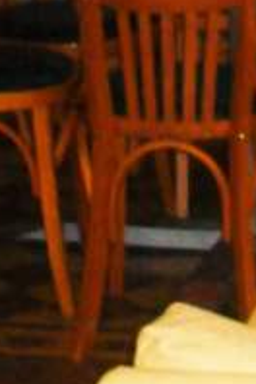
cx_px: 123
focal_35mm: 217
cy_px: -336
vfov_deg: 9.0
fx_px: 2314
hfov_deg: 6.3
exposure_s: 1/60
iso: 160
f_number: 2.8
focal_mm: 5.7
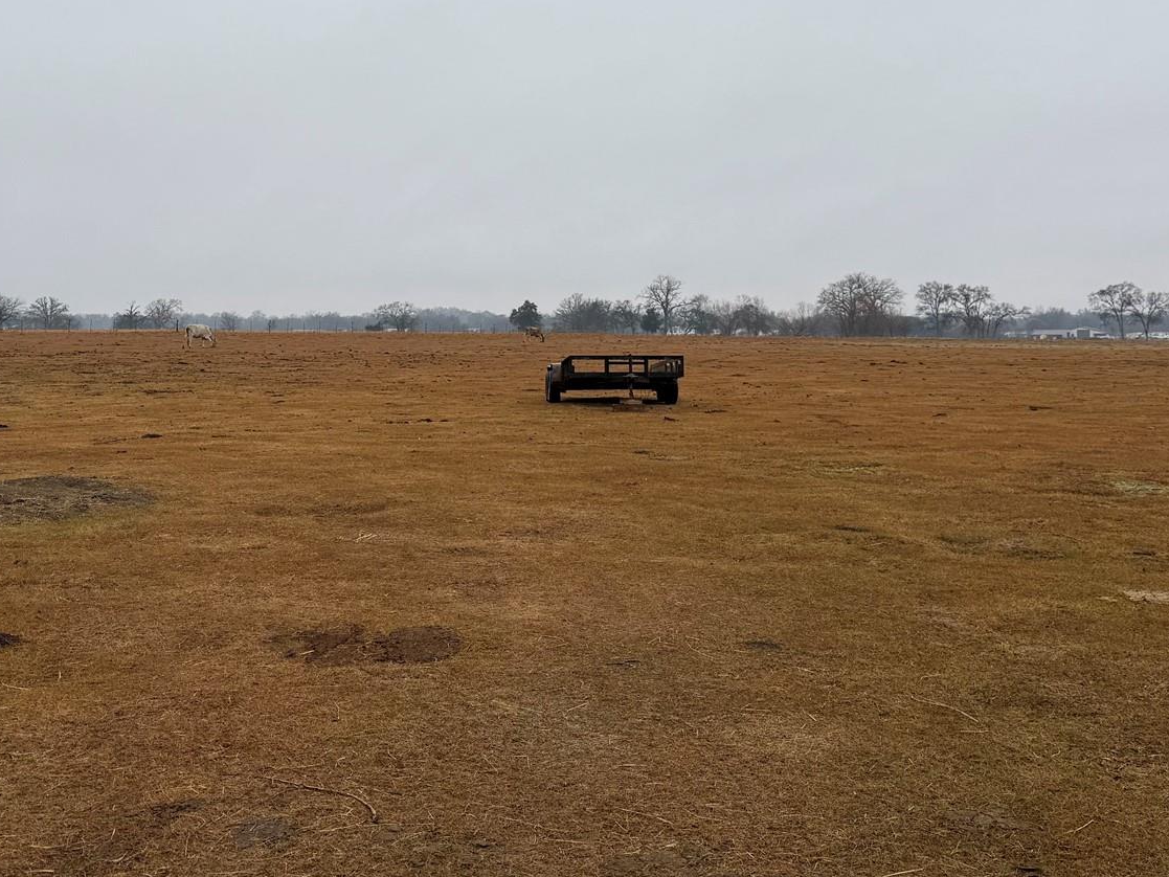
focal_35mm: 44
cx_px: 388
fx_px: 1486
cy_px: 309
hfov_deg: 42.4
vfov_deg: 32.7
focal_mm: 6.76
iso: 80
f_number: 1.78
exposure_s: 1/805
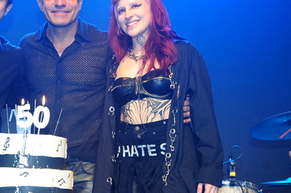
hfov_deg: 25.9
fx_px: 630
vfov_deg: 17.4
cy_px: 118
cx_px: 112
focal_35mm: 78
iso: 1250
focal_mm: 34
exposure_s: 1/100
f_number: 5.6
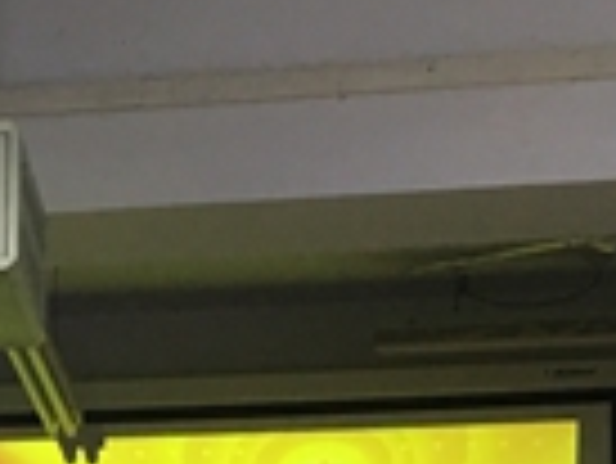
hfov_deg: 11.4
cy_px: 1009
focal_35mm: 169
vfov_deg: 8.3
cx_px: -207
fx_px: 3010
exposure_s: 1/17
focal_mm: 4.15
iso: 50
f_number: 2.2
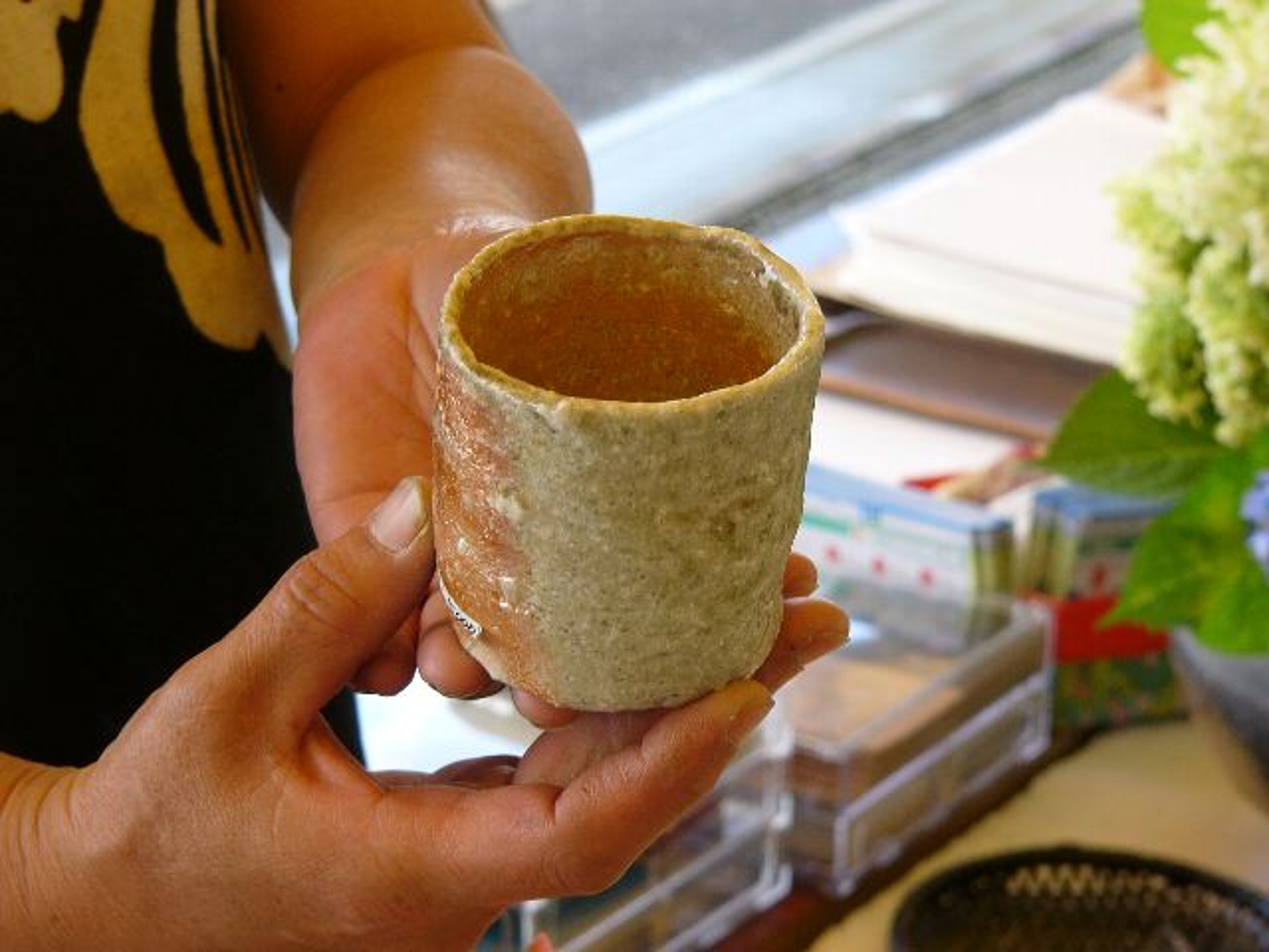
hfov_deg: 17.4
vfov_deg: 13.1
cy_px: 476
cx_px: 634
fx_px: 4143
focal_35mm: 113
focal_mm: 18.8
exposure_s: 1/60
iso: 75
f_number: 2.8
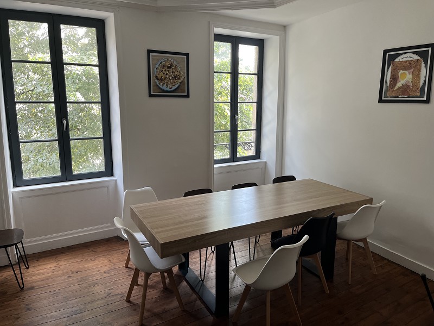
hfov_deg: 67.3
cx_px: 217
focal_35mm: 26
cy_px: 163
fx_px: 326
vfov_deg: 53.1
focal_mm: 5.1
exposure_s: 1/113
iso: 125
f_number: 1.6
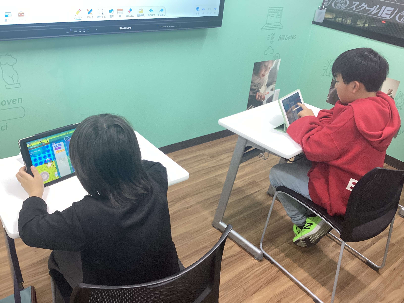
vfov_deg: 45.4
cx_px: 202
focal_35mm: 31
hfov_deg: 58.4
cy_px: 152
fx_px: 362
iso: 125
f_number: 2.4
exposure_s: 1/60
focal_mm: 3.3
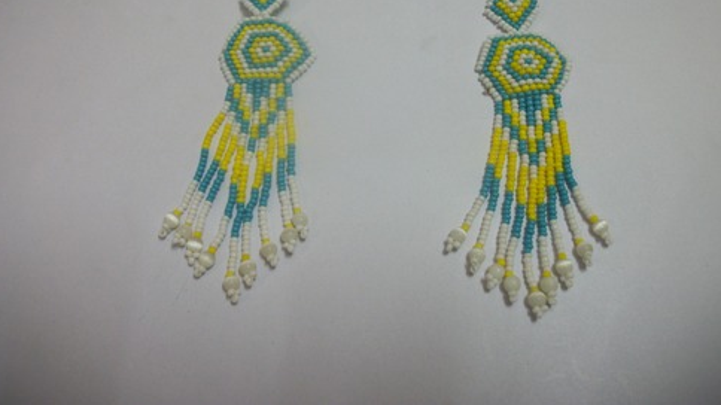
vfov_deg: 32.5
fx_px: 688
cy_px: 127
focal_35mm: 36
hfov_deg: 55.3
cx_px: 356
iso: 98
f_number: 2.9
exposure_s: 1/8
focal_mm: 5.7
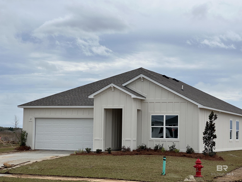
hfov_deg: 25.3
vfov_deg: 19.1
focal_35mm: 77
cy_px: 91
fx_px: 538
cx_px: 121
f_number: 2.8
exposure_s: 1/1575
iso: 32
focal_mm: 9
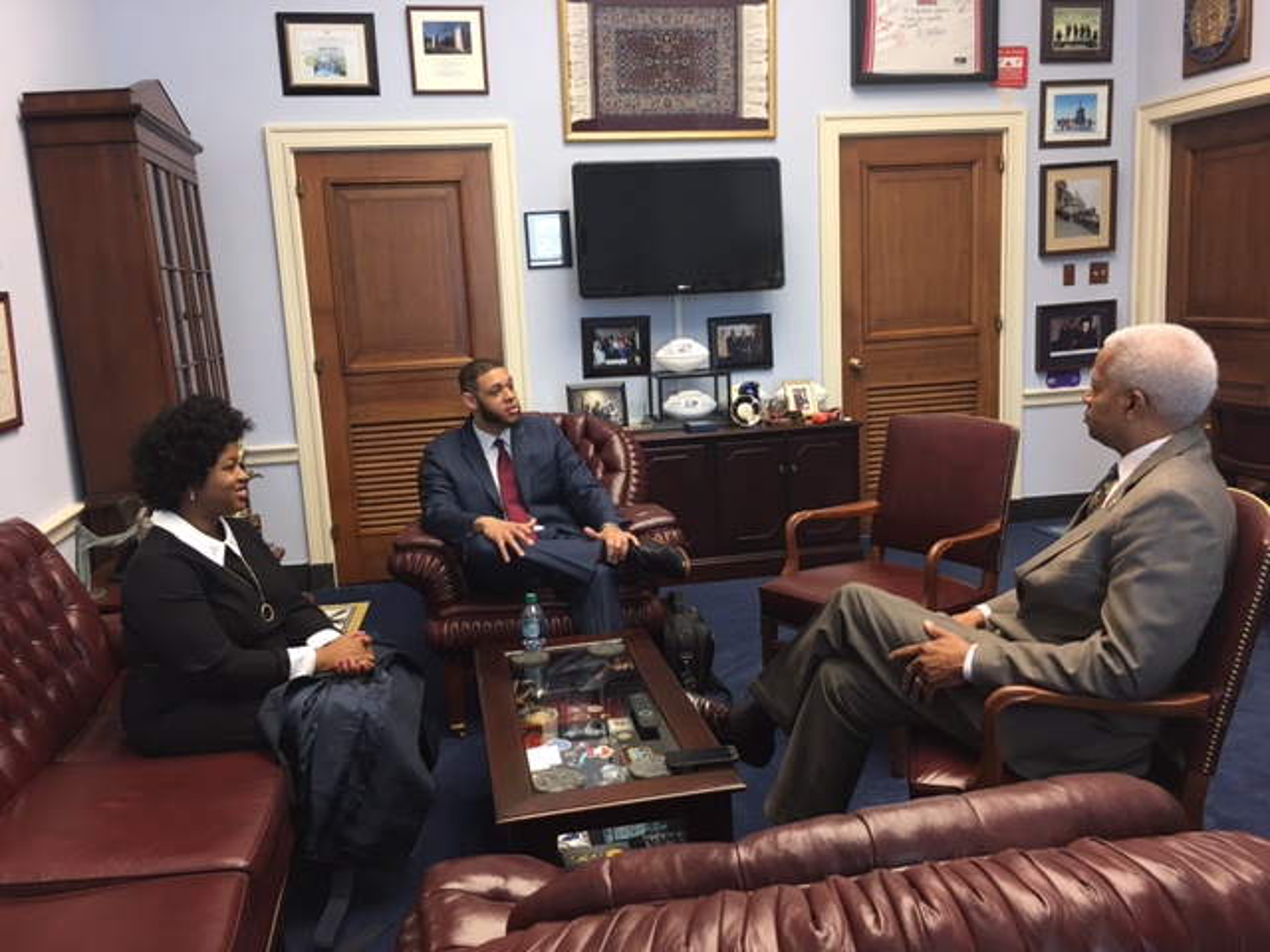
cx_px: 635
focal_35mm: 29
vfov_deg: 48.2
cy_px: 476
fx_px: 1064
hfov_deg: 61.7
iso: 40
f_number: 2.2
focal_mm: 4.15
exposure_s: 1/15
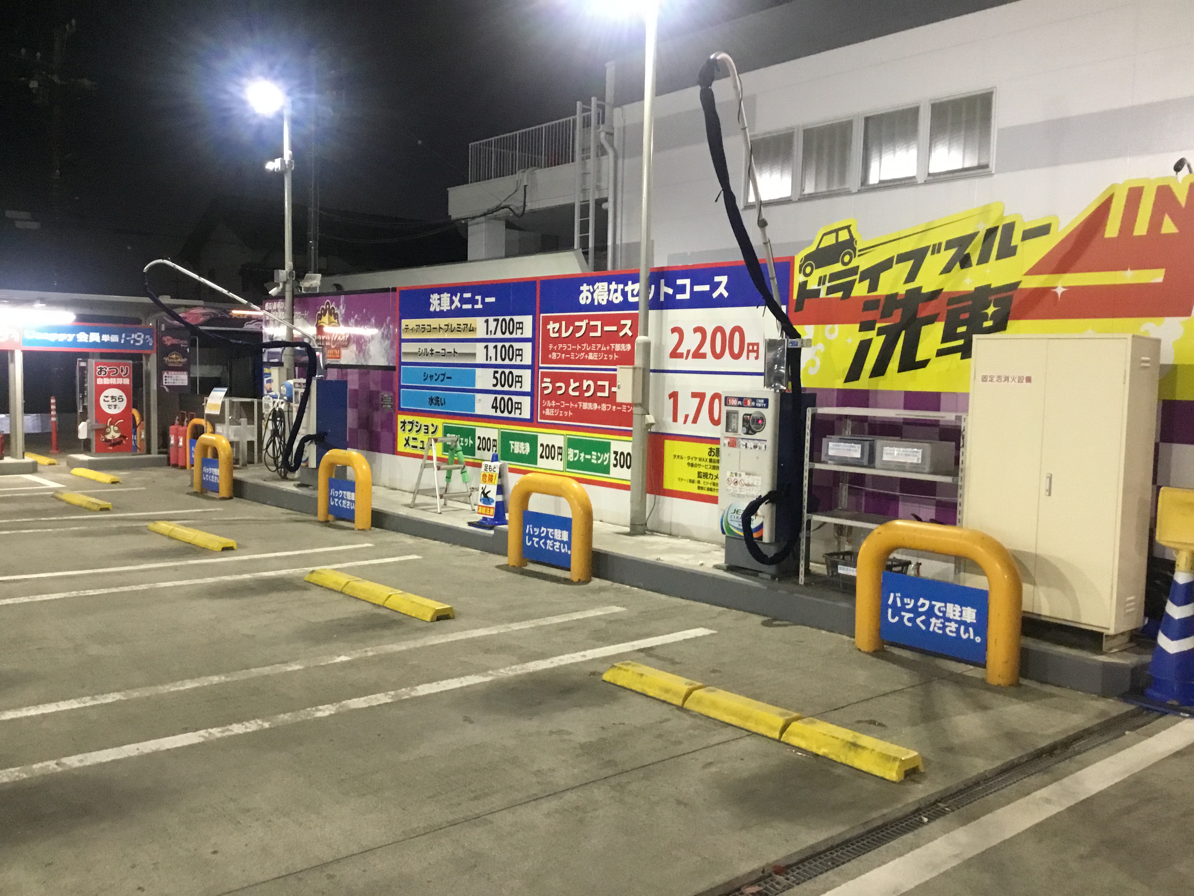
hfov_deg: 58.4
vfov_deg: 45.4
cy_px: 448
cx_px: 597
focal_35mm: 31
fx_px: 1069
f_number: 2.4
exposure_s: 1/30
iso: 200
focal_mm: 3.3
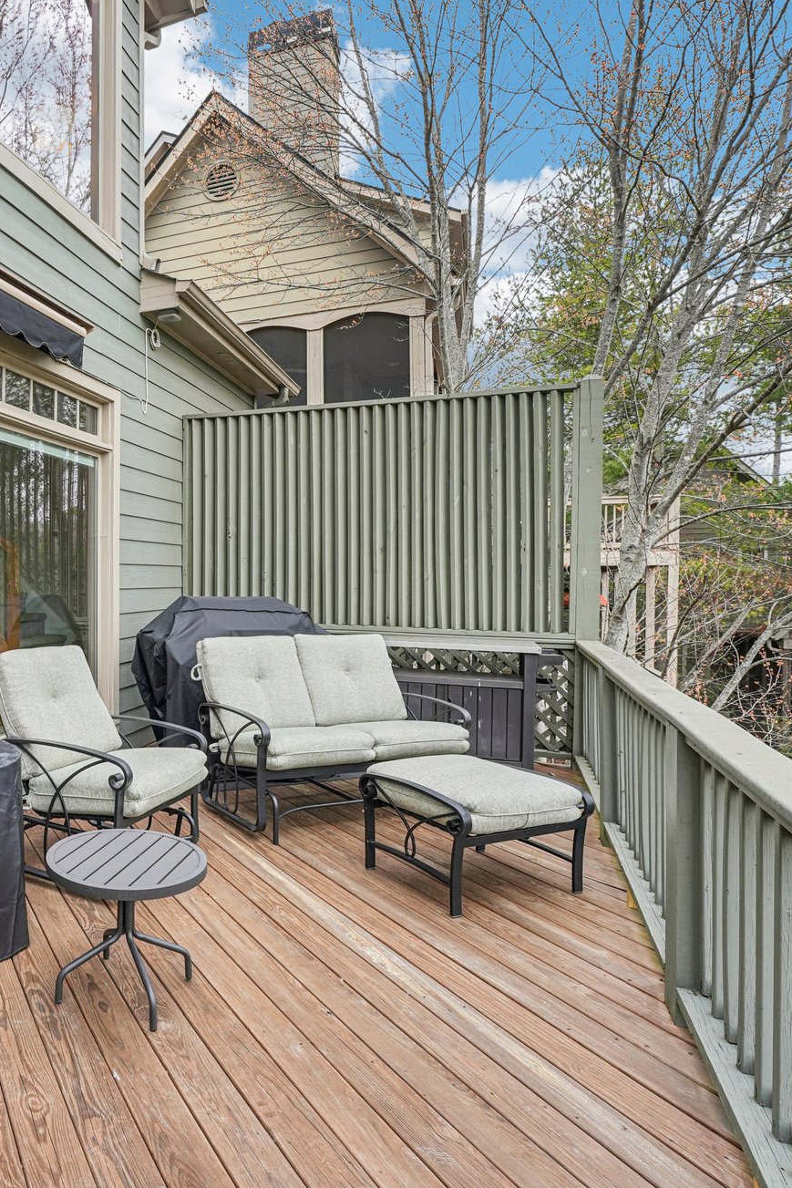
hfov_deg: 51.5
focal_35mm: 22
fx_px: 726
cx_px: 101
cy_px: 587
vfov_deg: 78.6
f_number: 8
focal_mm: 14
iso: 320
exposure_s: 1/80
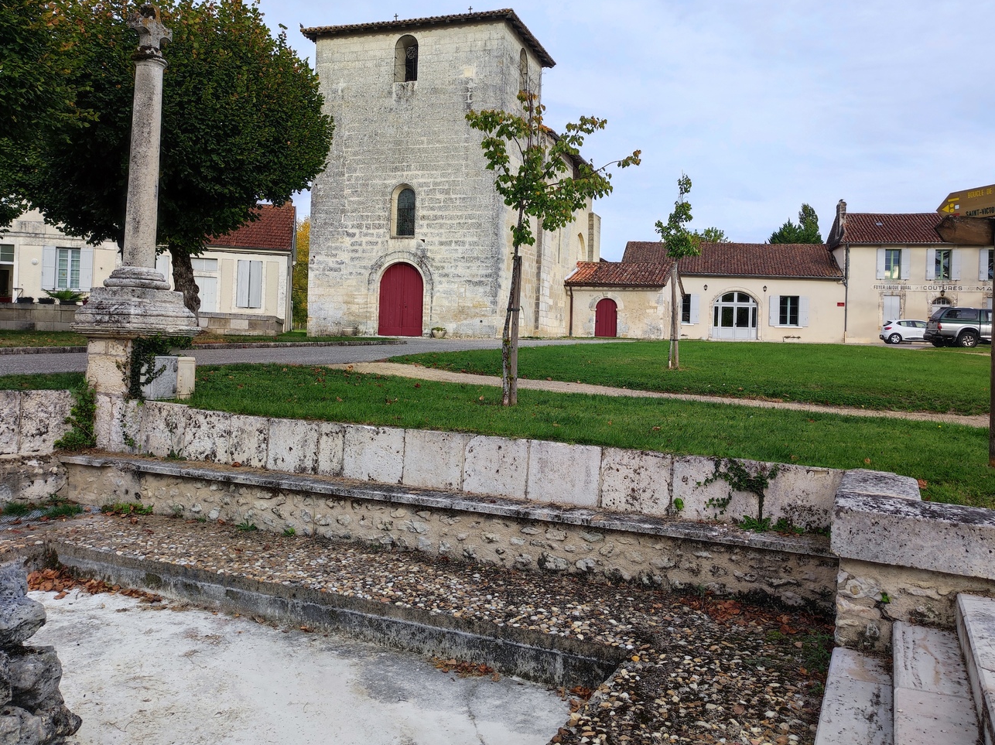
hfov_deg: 63.4
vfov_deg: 49.6
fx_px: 804
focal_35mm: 28
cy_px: 333
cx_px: 529
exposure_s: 1/276
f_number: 1.79
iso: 50
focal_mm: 4.7
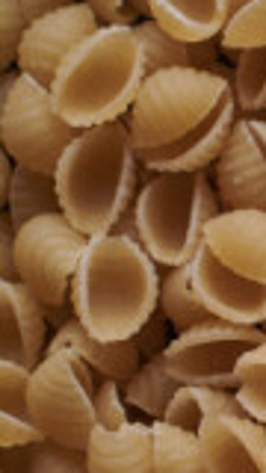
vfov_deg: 8.2
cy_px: 511
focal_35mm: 262
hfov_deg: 4.2
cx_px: 1179
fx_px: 3285
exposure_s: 1/100
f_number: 8
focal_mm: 50
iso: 160
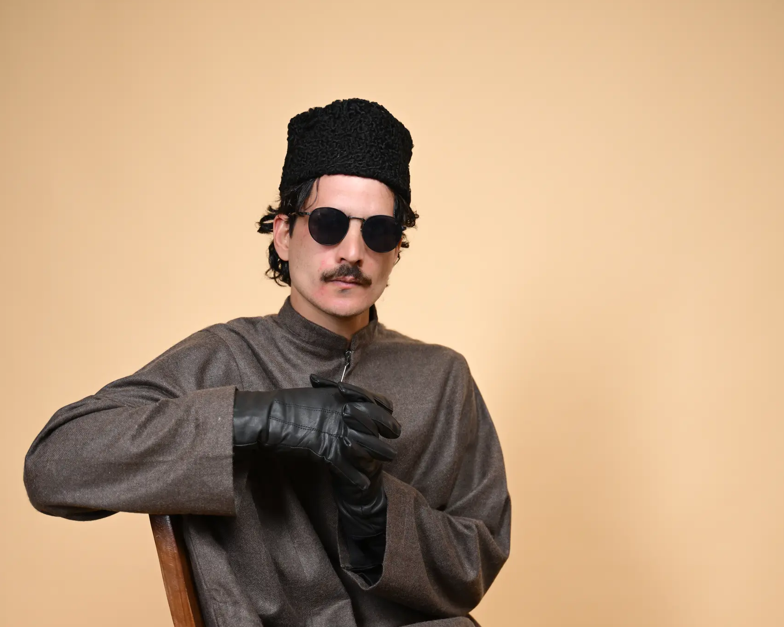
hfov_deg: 26.4
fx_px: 1671
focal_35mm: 72
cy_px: 496
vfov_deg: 21.0
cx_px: 392
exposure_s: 1/160
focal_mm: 51
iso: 100
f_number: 2.8
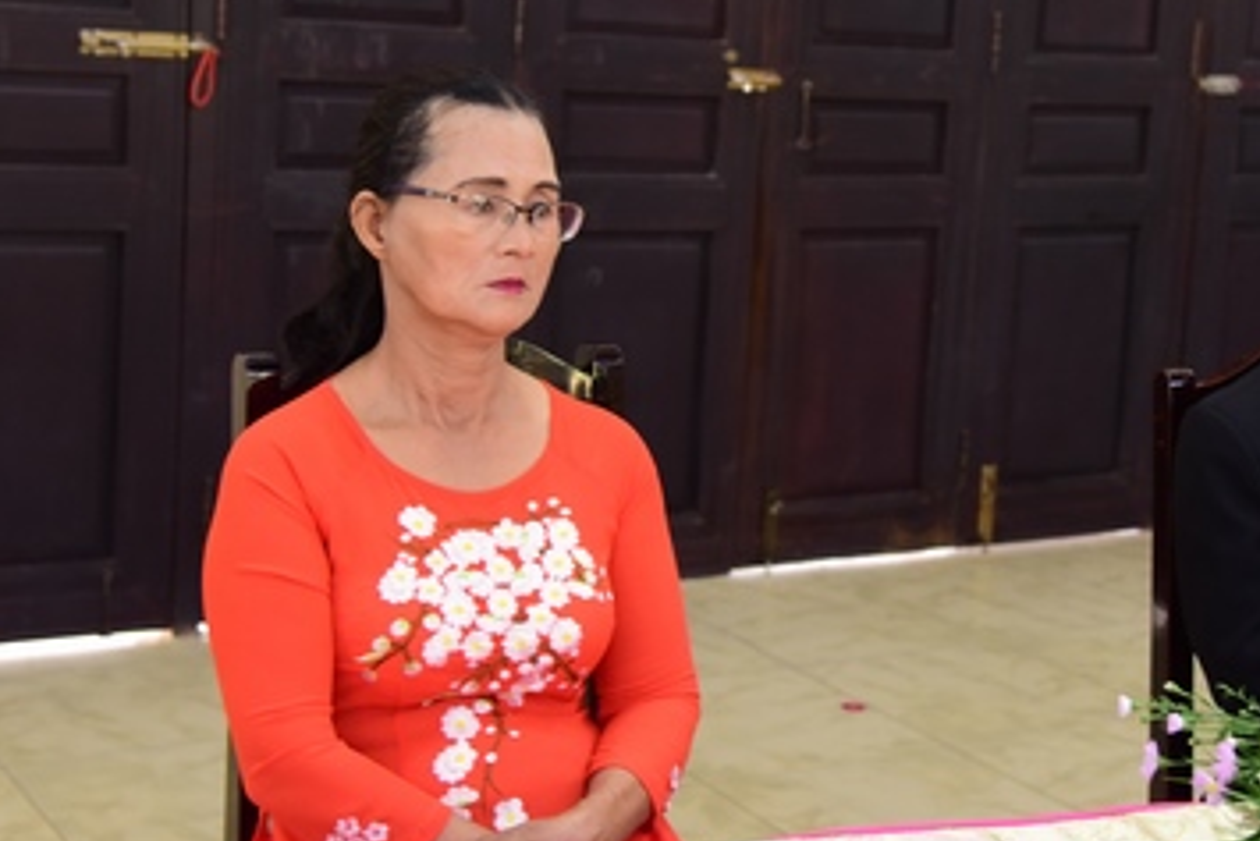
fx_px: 2241
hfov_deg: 31.3
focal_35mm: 64
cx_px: 745
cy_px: 291
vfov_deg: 21.2
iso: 1600
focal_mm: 35
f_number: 4
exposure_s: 1/40
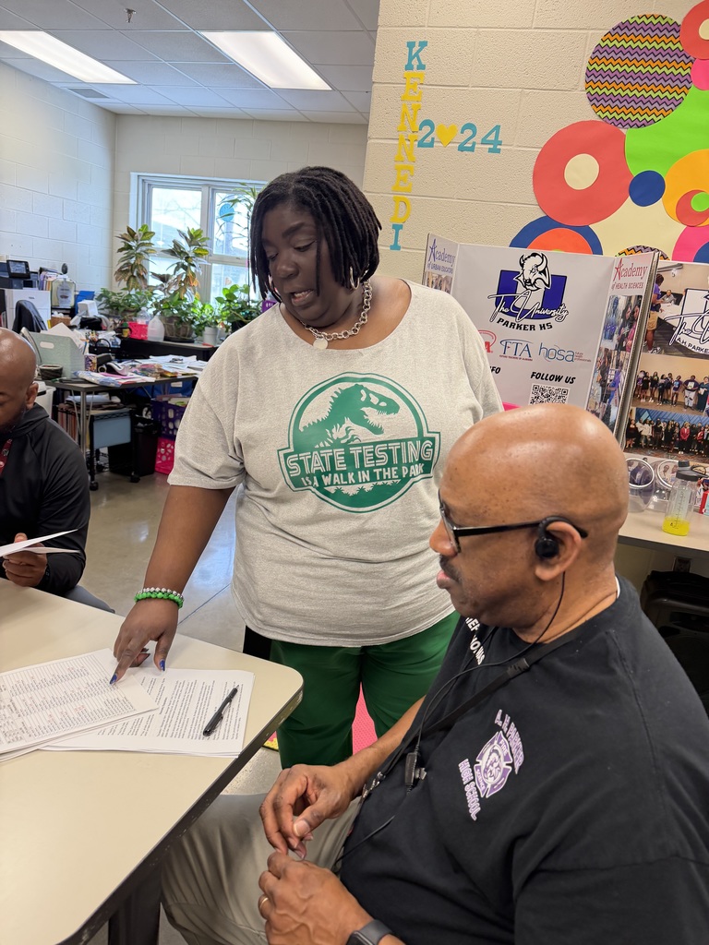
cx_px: 354
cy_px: 472
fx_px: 655
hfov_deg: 56.8
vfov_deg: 71.6
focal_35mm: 24
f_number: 1.78
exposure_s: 1/60
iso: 160
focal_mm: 6.76
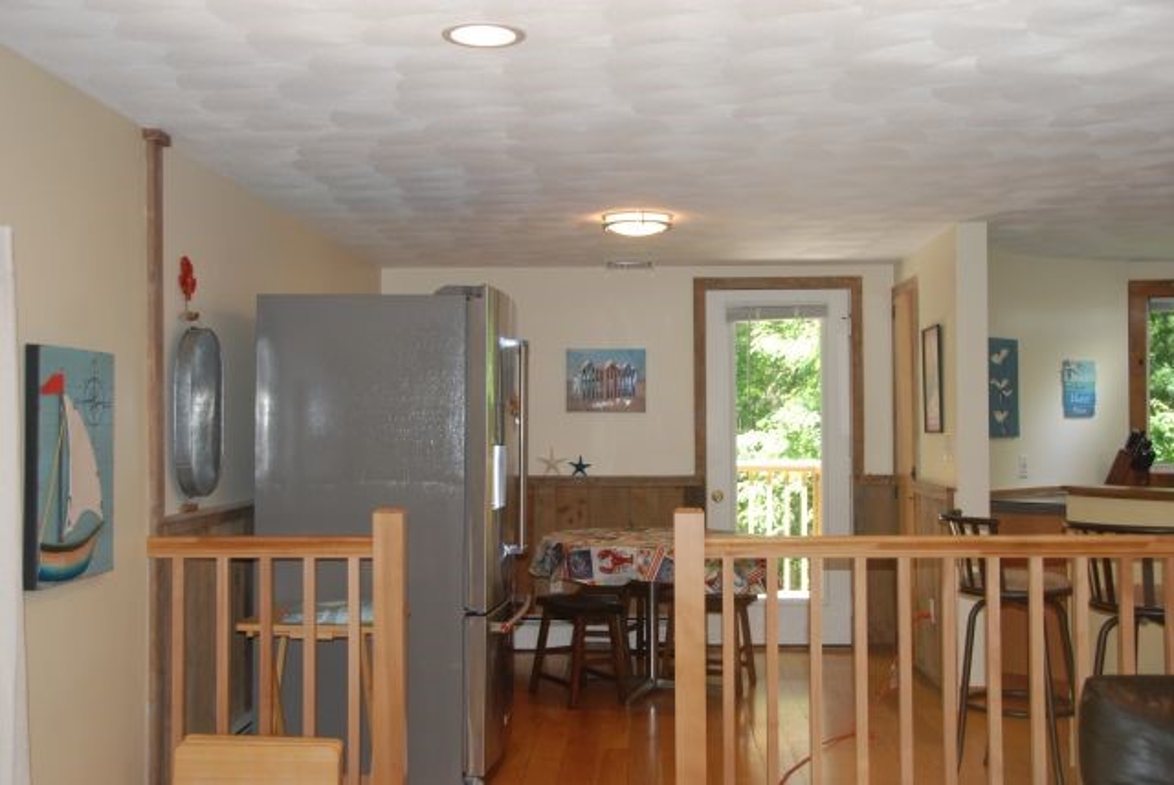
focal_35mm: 39
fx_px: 1273
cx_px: 587
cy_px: 392
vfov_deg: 34.3
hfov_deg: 49.5
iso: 250
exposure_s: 1/60
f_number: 4
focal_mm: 26
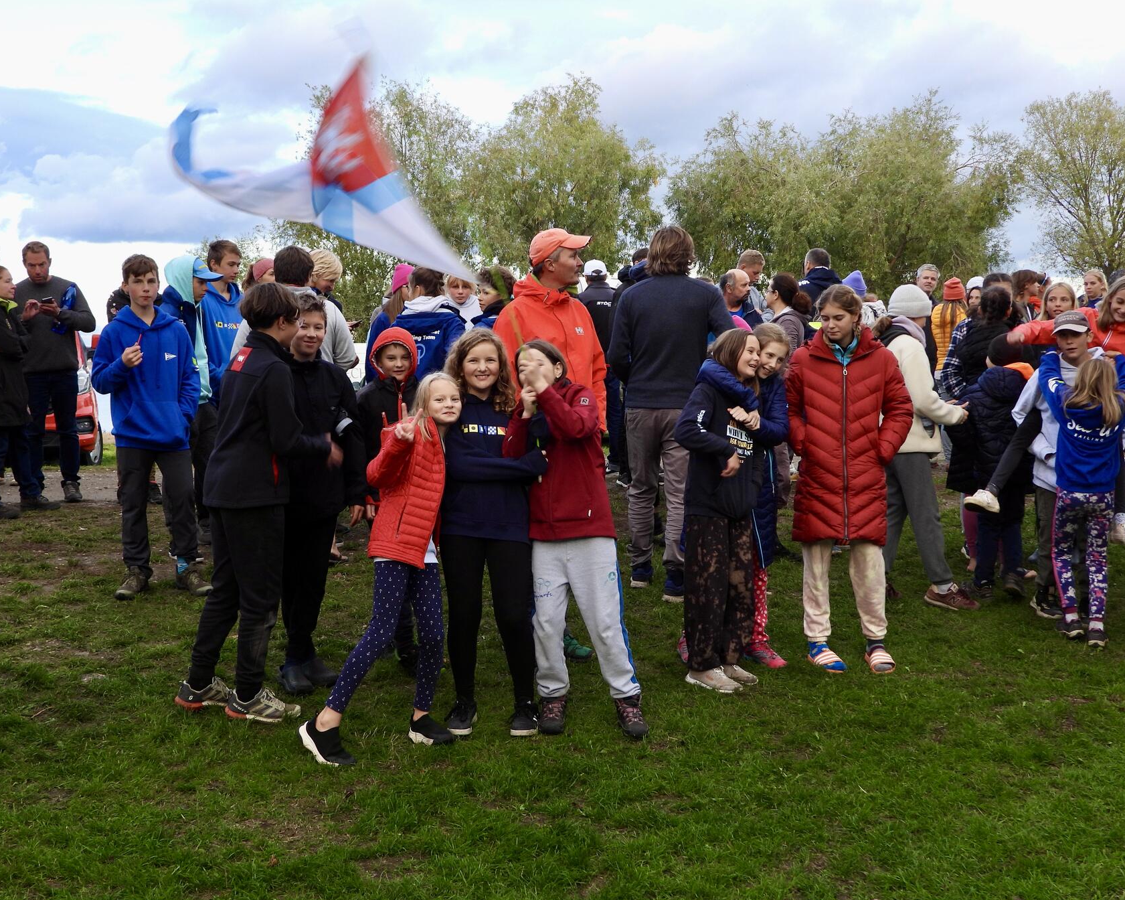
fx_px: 1531
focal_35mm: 46
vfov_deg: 32.7
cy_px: 451
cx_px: 534
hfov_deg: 40.3
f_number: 3.2
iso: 100
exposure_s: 1/80
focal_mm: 7.9
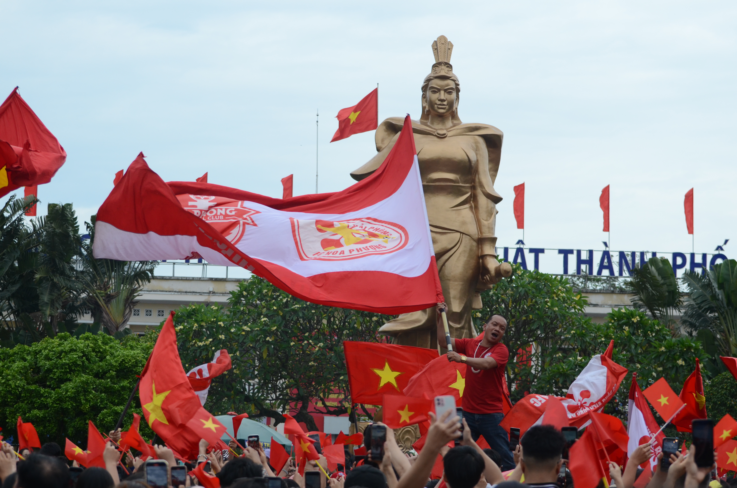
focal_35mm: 105
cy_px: 244
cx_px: 368
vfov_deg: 13.0
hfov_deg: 19.5
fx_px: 2145
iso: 500
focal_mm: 70
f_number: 4.5
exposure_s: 1/2000
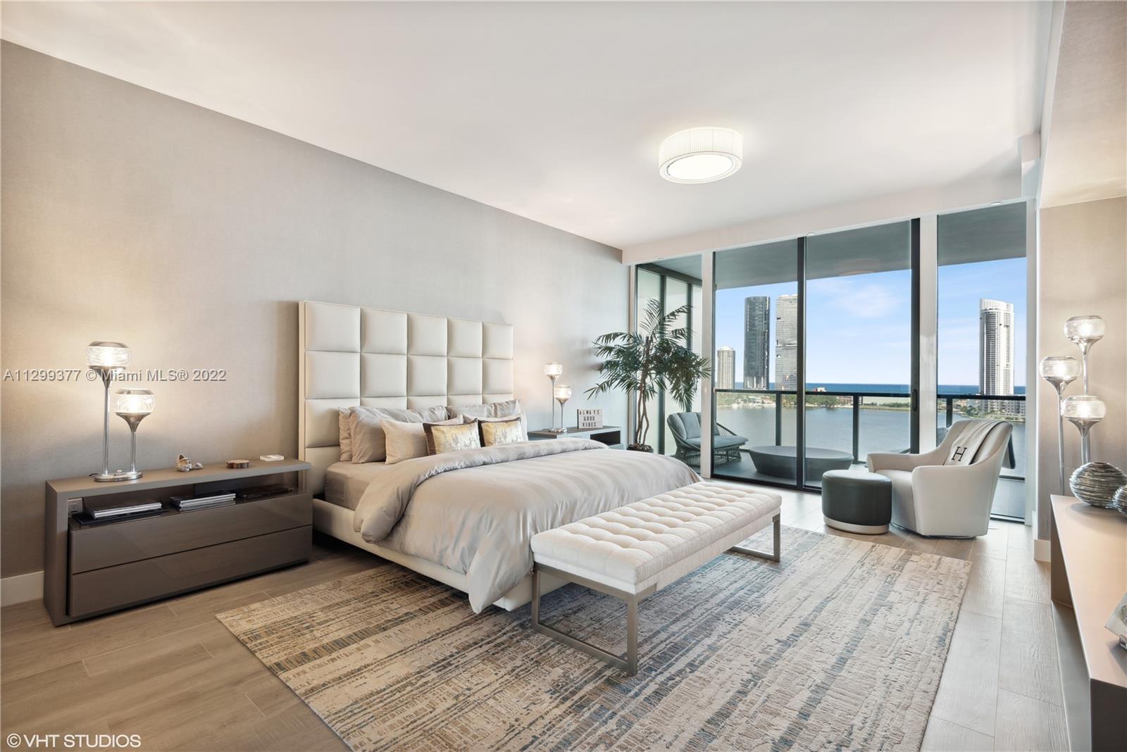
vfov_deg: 73.8
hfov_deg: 96.7
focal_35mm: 16
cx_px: 564
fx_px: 501
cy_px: 376
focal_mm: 16
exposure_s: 1/20
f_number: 8
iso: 250
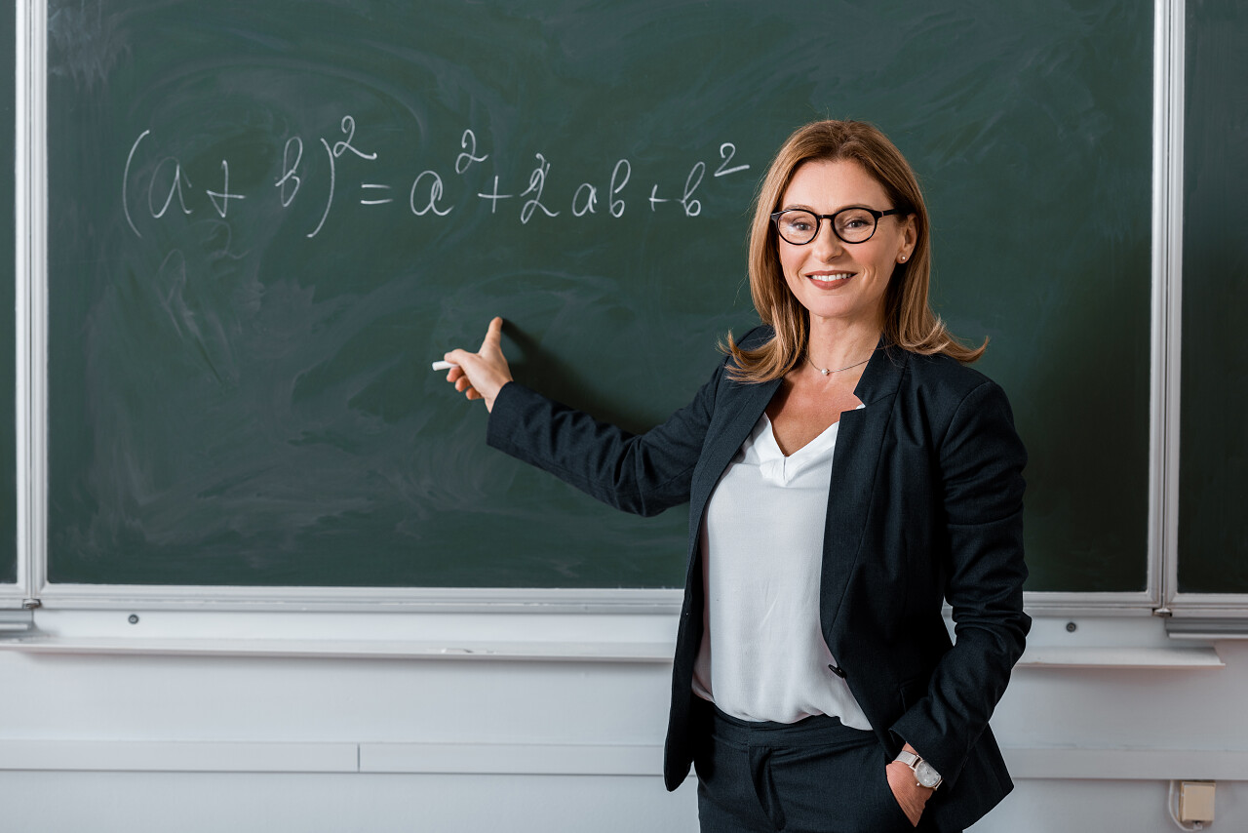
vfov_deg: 12.5
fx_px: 3814
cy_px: 416
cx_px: 624
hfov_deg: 18.6
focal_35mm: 110
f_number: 4
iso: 80
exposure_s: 1/200
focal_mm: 110
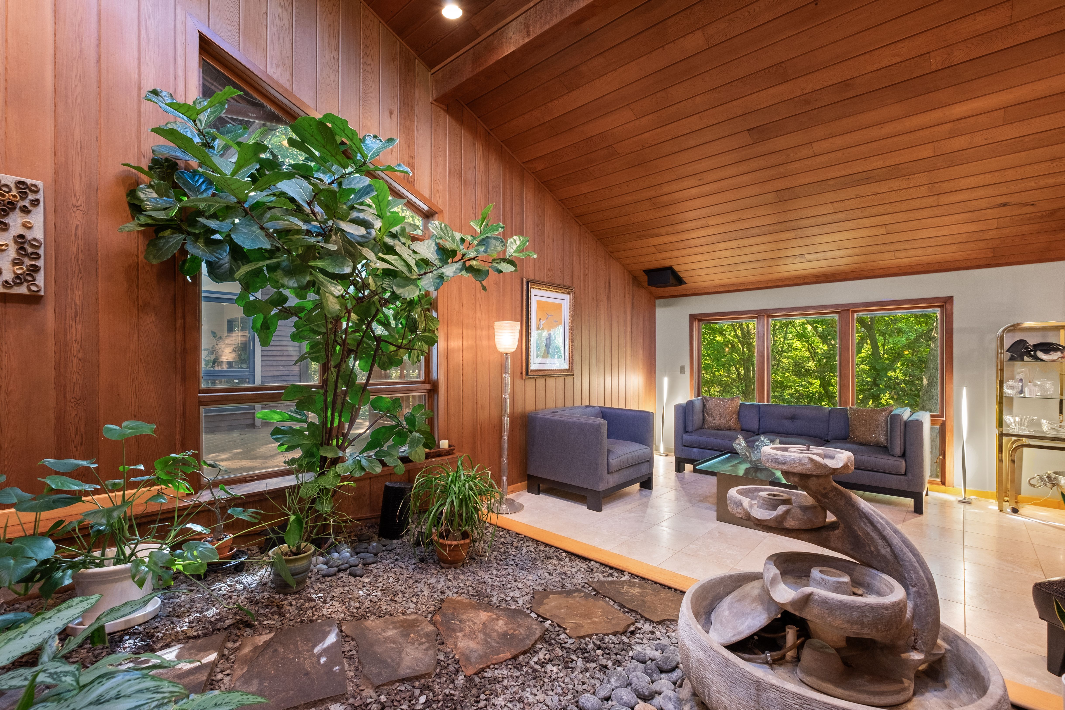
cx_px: 532
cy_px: 355
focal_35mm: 15
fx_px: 444
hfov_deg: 100.4
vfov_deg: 77.3
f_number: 6.4
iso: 400
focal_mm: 10
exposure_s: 1/25
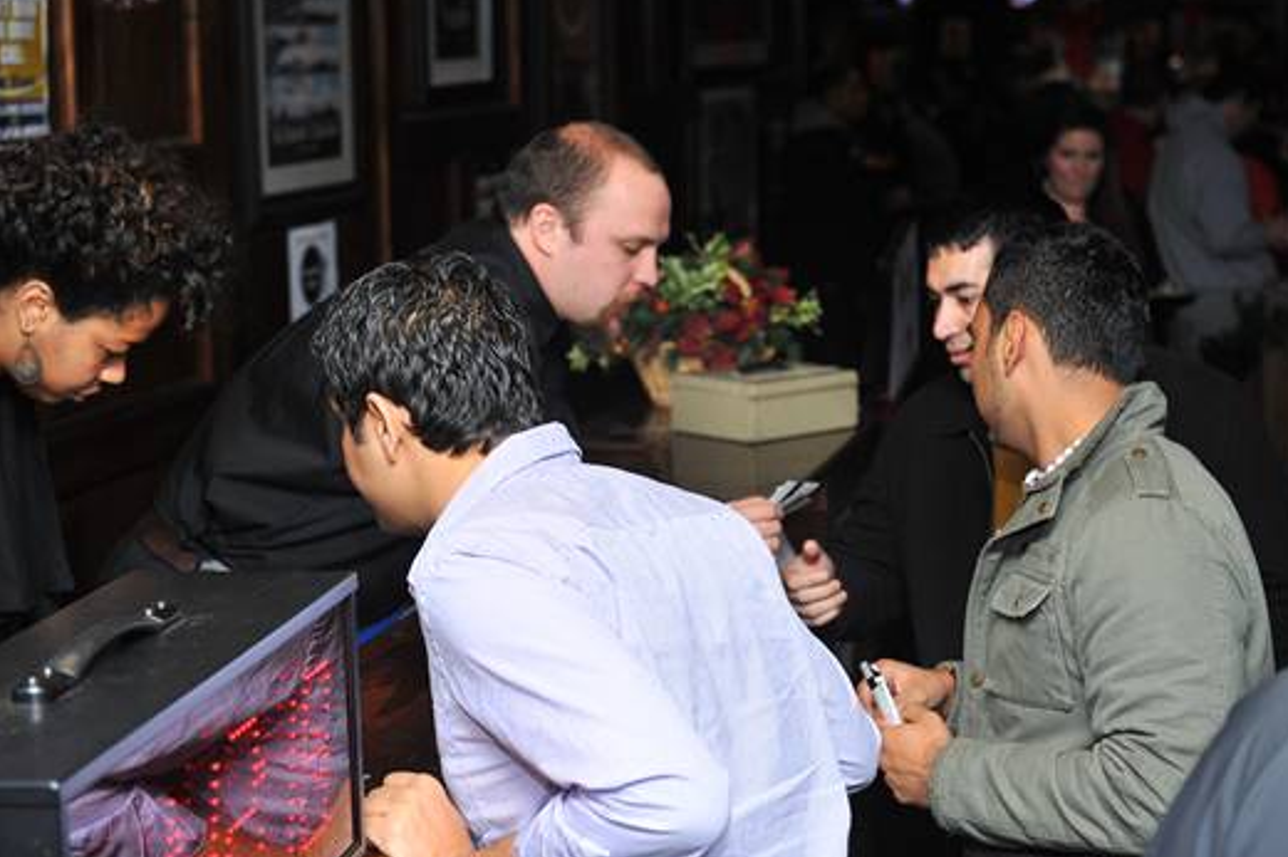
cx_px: 676
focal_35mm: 74
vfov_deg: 18.4
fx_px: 2646
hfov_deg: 27.4
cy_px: 438
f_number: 5
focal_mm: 70
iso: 1000
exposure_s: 1/100
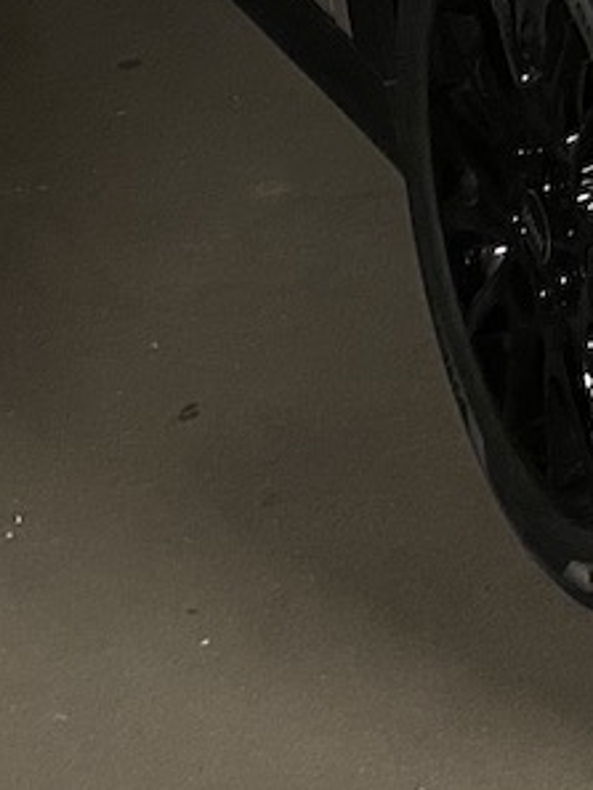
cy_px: -269
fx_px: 2556
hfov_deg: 12.1
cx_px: 1096
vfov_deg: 16.5
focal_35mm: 112
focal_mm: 4.25
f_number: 1.8
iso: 800
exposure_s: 1/25
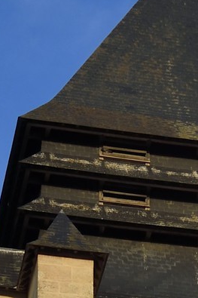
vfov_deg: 8.2
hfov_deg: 5.9
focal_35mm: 231
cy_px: 703
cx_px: 174
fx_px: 1907
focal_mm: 38
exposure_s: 1/250
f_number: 10
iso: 200
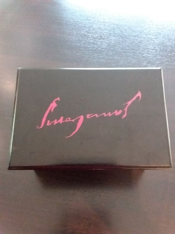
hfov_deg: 51.4
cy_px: 117
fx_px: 182
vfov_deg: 65.3
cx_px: 88
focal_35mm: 27
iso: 640
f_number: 1.9
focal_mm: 2.91
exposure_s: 1/17
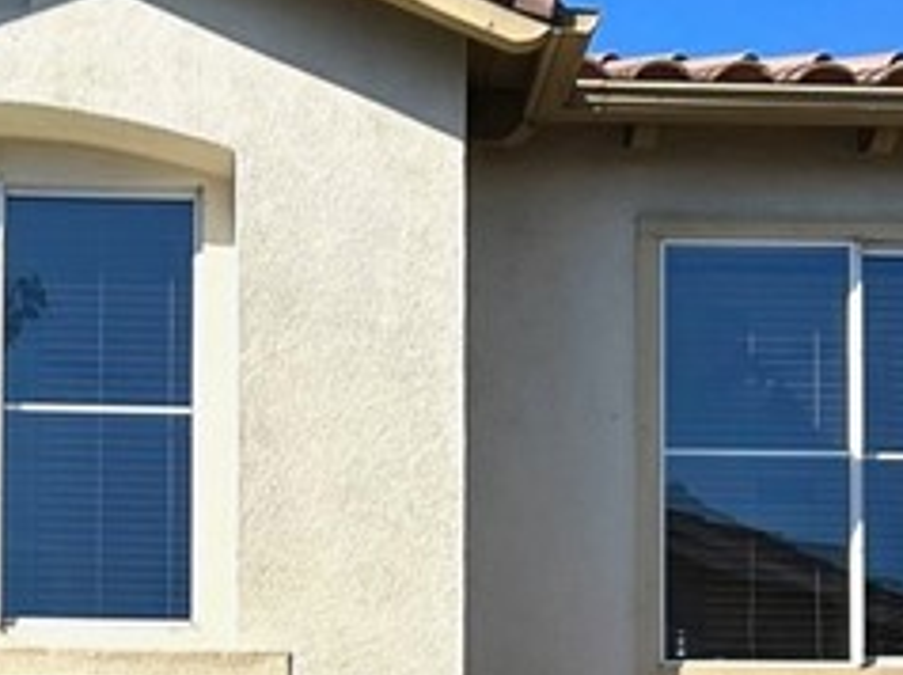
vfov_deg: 12.5
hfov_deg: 17.5
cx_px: 190
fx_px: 2919
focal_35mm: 112
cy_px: 1016
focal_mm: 5.7
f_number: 1.5
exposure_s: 1/4831
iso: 50
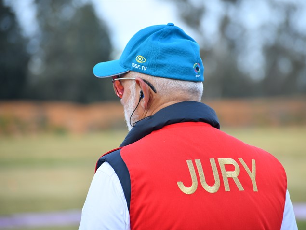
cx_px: 166
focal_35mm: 180
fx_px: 1591
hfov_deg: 11.0
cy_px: 115
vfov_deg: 8.2
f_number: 5
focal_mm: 165
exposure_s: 1/160
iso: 200
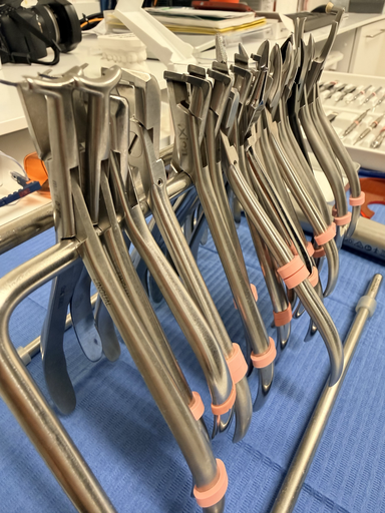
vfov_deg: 71.6
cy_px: 256
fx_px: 356
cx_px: 192
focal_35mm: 24
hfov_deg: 56.8
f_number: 2.2
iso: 320
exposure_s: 1/100
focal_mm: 2.22
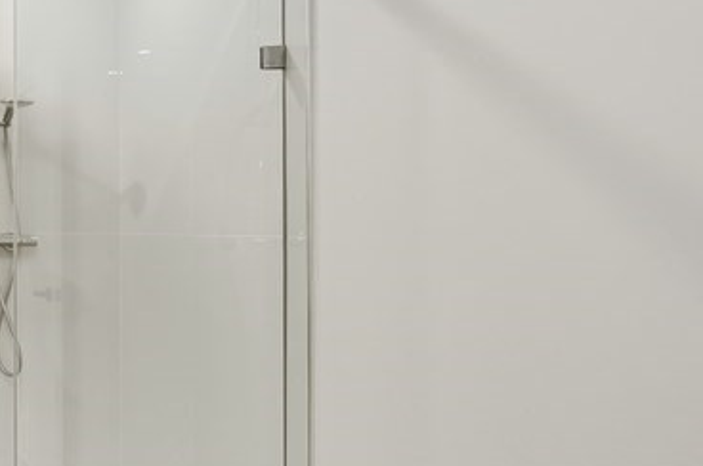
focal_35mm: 39
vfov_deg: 34.1
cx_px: -138
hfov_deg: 37.6
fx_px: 760
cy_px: 213
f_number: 8
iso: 100
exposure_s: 1/25
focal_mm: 14
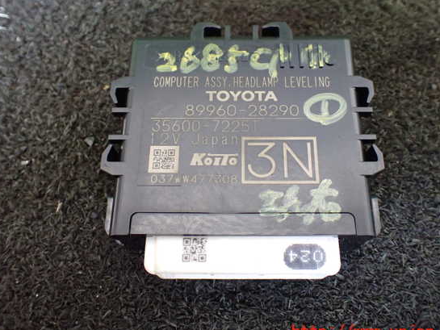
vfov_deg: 43.0
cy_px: 161
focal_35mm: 33
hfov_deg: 55.3
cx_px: 232
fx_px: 420
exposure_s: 1/50
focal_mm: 5.4
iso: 800
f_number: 2.3
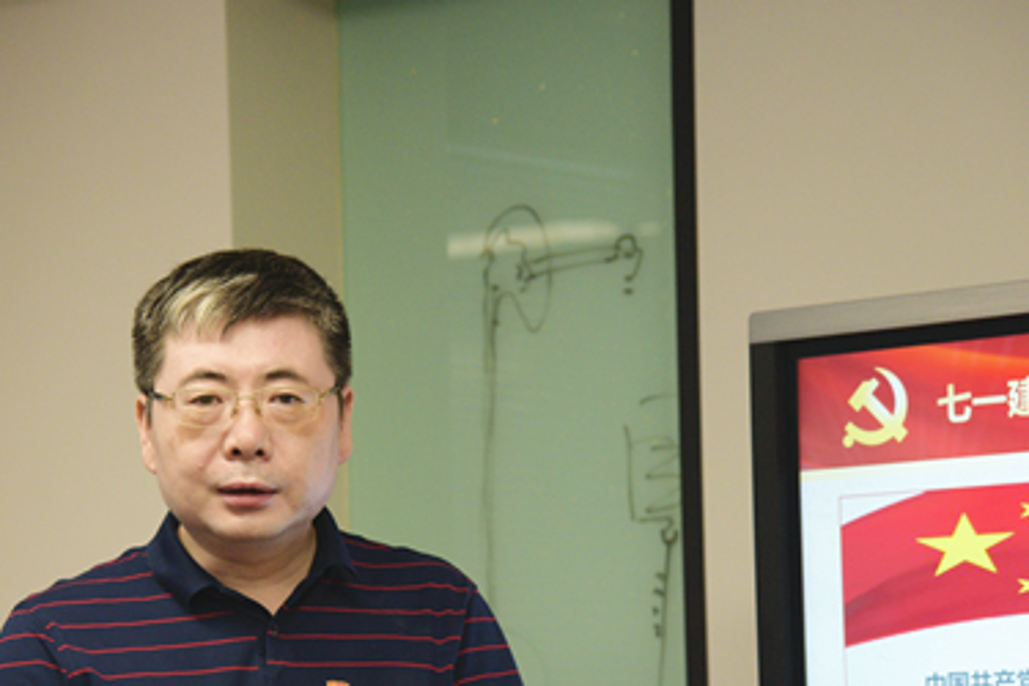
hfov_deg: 13.1
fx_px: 4487
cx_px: 357
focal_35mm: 157
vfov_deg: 8.7
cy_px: 514
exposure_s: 1/200
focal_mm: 92
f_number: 4.5
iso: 1400
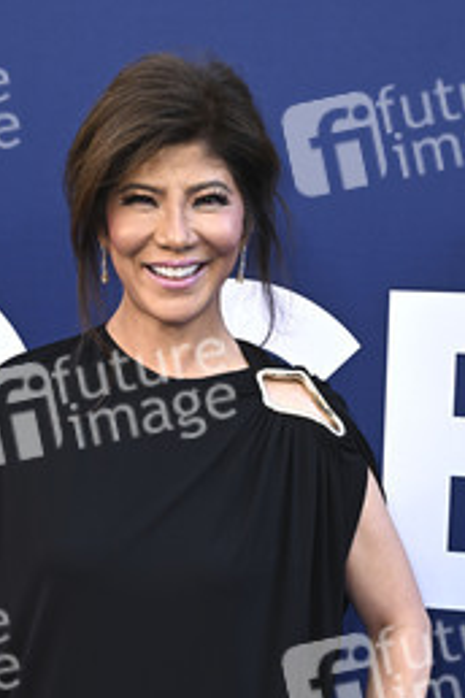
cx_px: 176
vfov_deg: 21.7
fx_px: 1802
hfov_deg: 14.7
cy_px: 538
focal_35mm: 93
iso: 640
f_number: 5.6
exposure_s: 1/200
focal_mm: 60
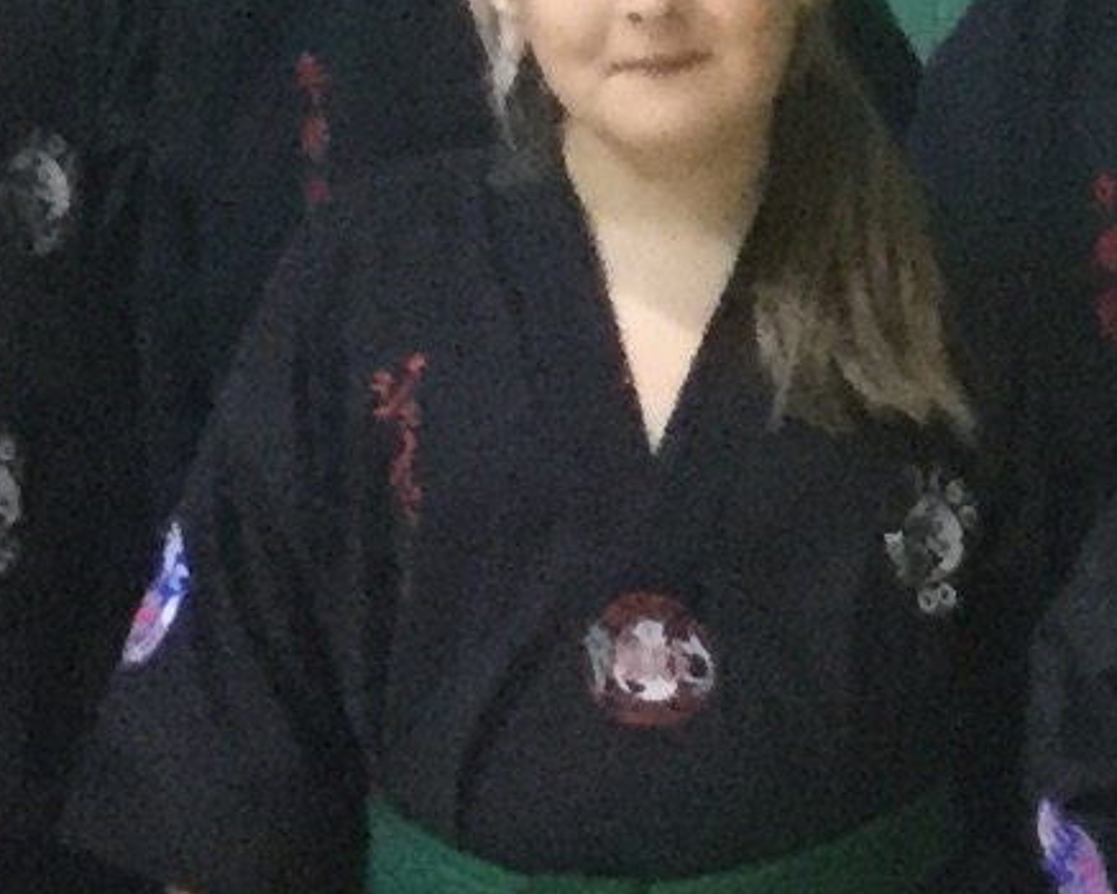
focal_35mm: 226
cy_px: 1364
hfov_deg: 8.2
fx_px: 7475
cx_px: 2173
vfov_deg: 6.7
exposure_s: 1/17
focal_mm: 3.3
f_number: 2.4
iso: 200
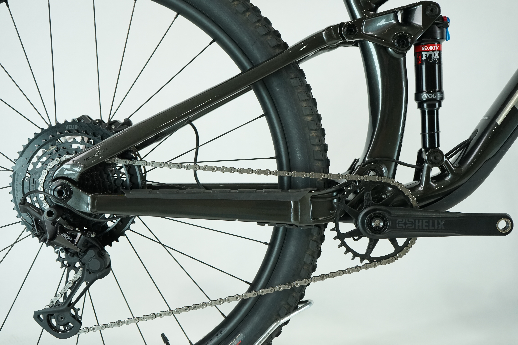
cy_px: 172
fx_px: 633
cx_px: 259
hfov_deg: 44.5
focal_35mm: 44
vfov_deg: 30.5
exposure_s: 1/200
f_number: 5.6
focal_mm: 44
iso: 1600
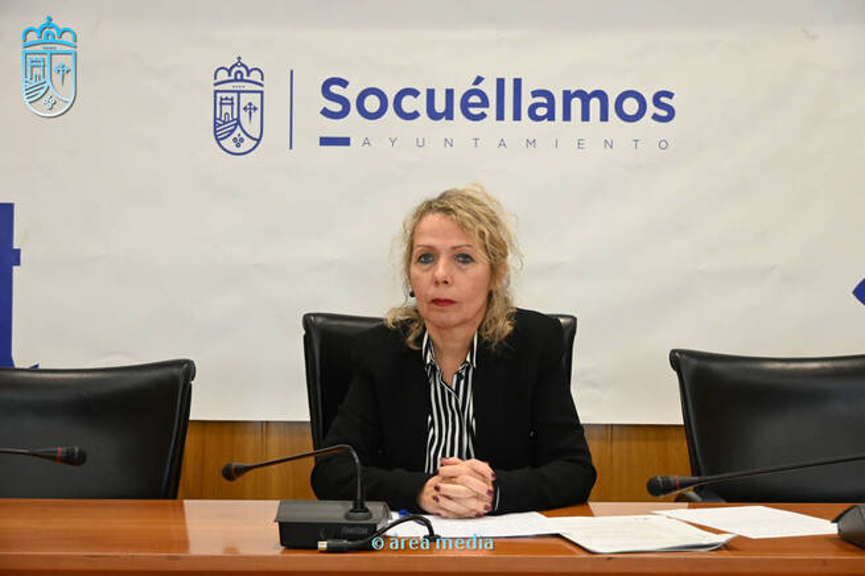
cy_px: 288
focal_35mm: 56
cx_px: 432
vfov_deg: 24.4
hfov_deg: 36.0
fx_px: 1333
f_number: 4.2
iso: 2500
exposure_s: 1/125
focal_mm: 37
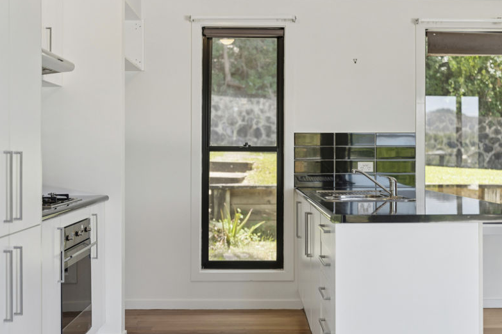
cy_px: 168
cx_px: 254
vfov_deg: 28.6
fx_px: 655
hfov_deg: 41.9
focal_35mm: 47
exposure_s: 1/640
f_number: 2.8
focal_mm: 46
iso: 800
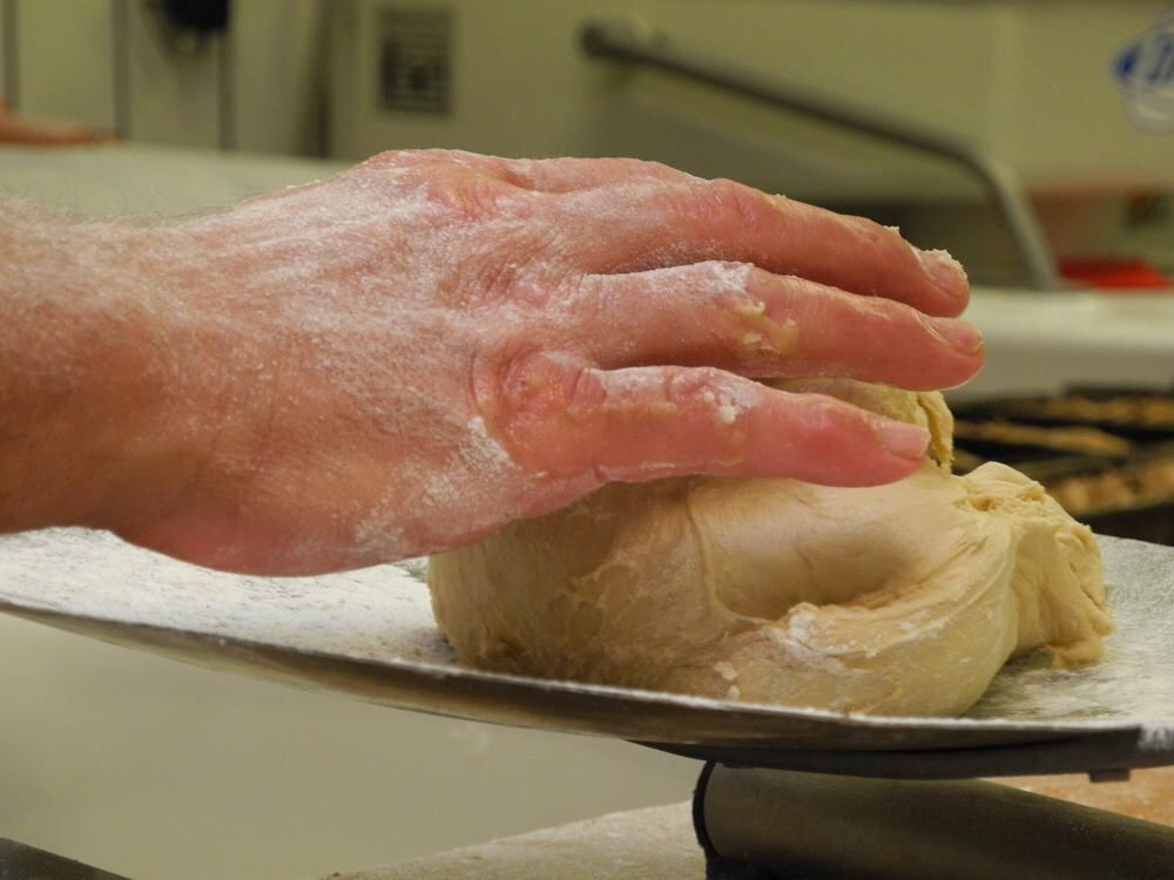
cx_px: 587
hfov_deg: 14.6
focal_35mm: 135
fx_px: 4579
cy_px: 440
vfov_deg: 11.0
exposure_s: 1/60
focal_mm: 28.9
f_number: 5
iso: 400
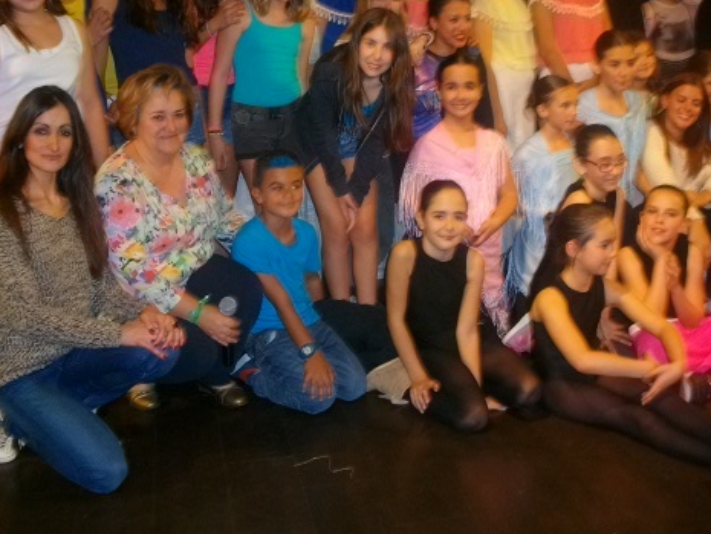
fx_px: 904
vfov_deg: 32.6
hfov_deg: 42.9
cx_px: 361
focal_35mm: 44
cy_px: 170
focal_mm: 5.7
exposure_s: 1/40
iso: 156
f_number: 2.9
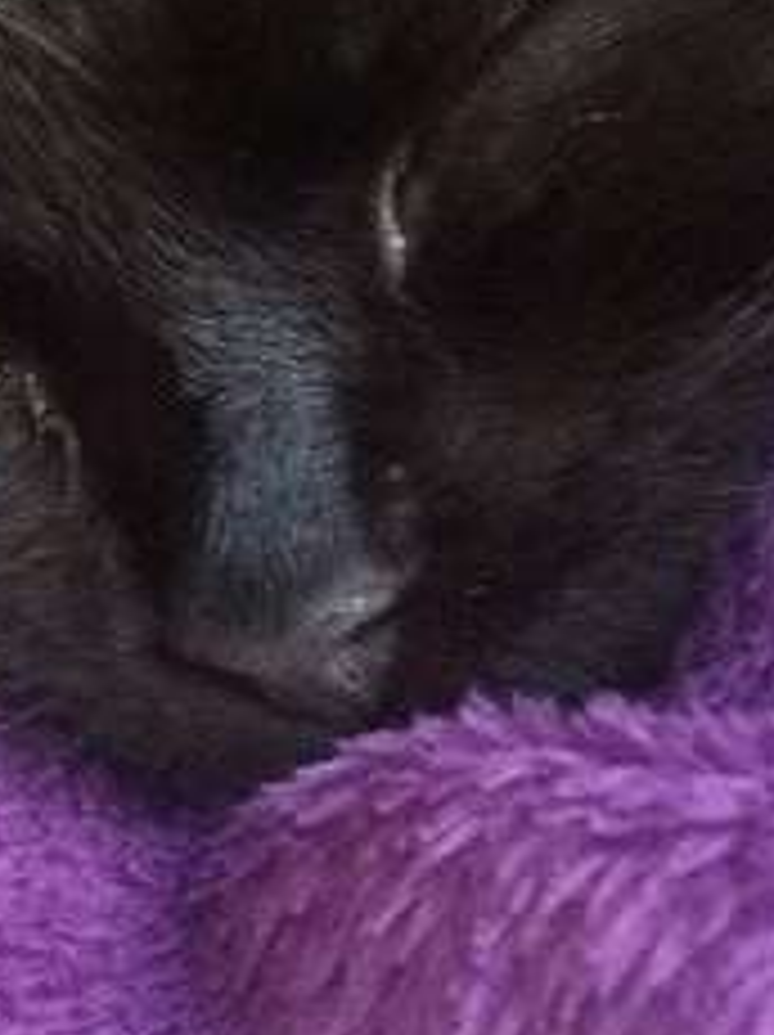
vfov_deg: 20.2
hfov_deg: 14.5
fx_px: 2897
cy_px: 374
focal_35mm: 97
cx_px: -279
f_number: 2.2
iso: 250
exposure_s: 1/20
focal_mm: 4.15
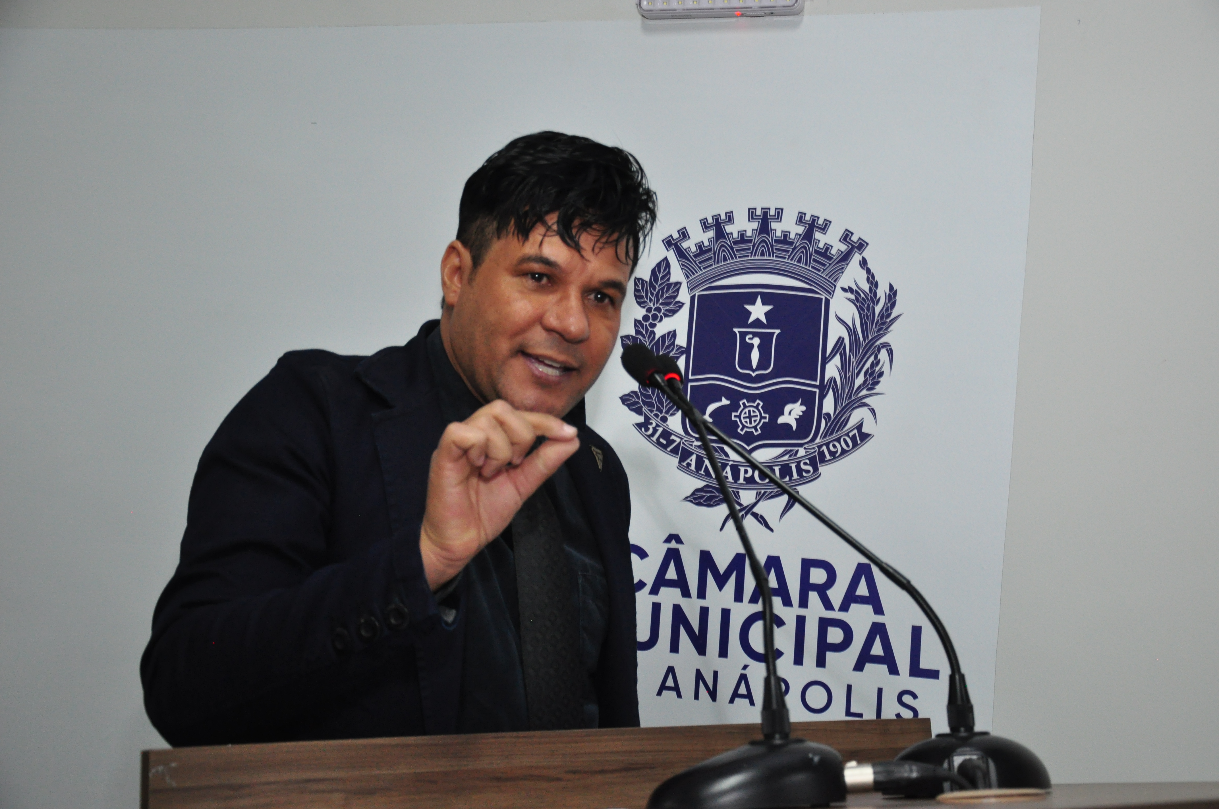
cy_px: 404
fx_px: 2029
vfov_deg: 22.6
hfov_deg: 33.4
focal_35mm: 60
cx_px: 610
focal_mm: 40
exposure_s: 1/80
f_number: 4.5
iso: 1000
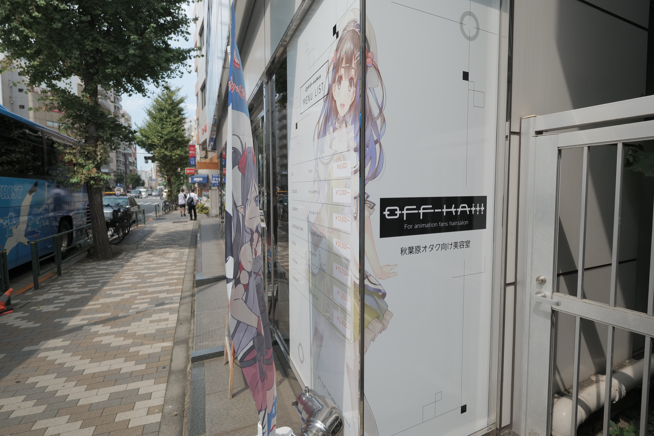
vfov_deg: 64.6
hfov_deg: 86.9
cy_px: 218
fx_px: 345
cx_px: 327
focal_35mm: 19
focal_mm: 19
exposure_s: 1/6400
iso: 800
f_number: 3.5
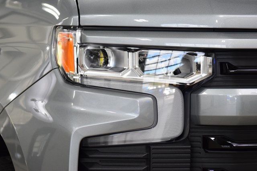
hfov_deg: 19.5
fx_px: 750
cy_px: 86
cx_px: 128
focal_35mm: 105
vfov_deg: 13.0
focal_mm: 70
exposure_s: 1/125
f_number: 4.5
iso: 1600
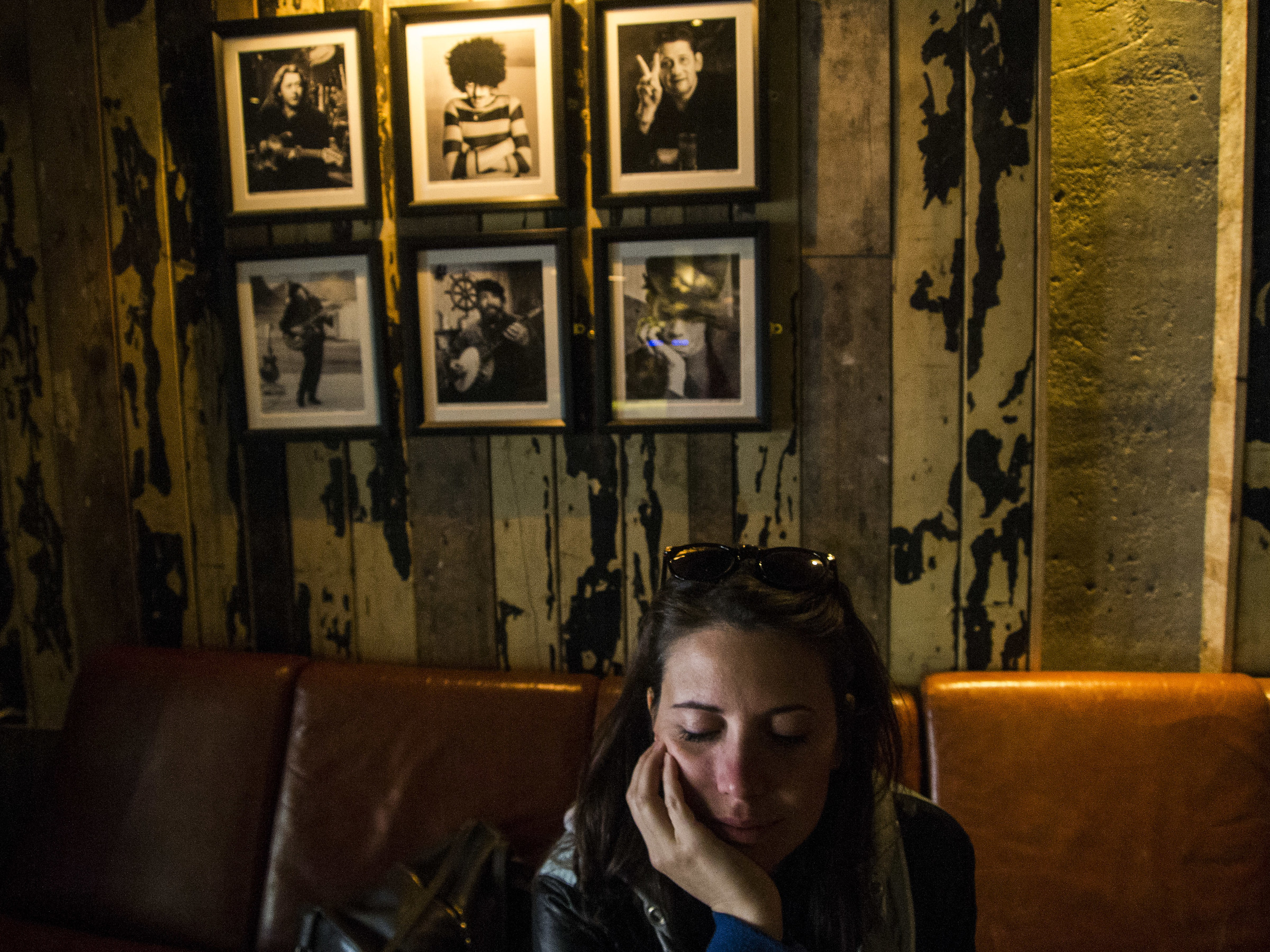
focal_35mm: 28
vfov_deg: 49.7
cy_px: 476
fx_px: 1027
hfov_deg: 63.4
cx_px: 635
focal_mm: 14
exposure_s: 1/8
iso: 1600
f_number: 3.5
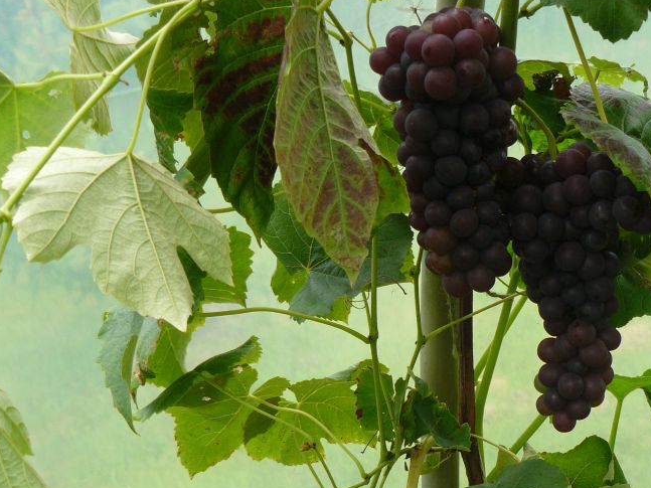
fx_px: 1072
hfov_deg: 33.3
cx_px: 463
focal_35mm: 57
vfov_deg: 25.4
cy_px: 348
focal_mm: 6
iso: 100
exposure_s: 1/100
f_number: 2.8
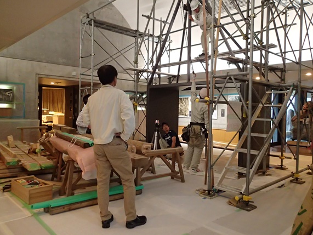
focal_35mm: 28
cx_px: 162
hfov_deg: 63.4
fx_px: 253
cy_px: 119
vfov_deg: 49.8
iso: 800
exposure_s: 1/80
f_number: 2
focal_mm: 4.5
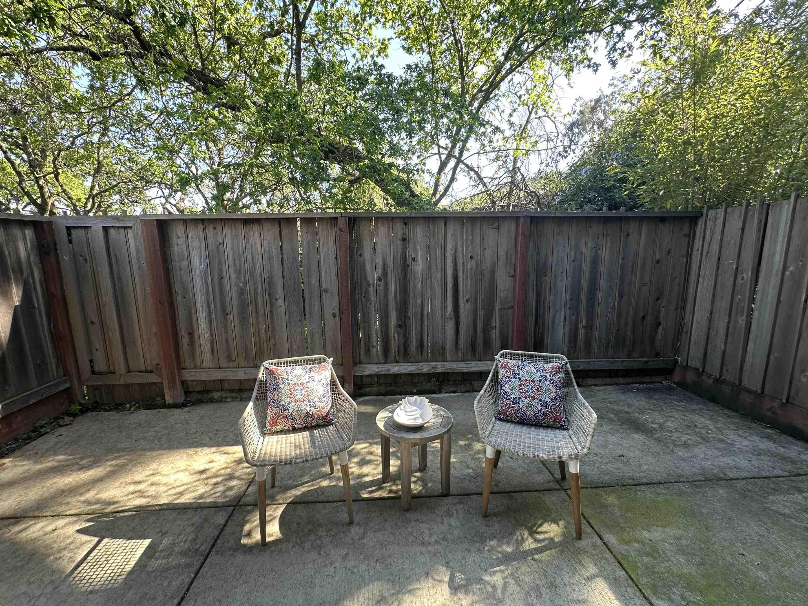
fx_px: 350
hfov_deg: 98.2
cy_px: 309
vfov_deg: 81.7
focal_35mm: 15
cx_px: 396
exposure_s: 1/99
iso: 64
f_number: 2.2
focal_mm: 2.22
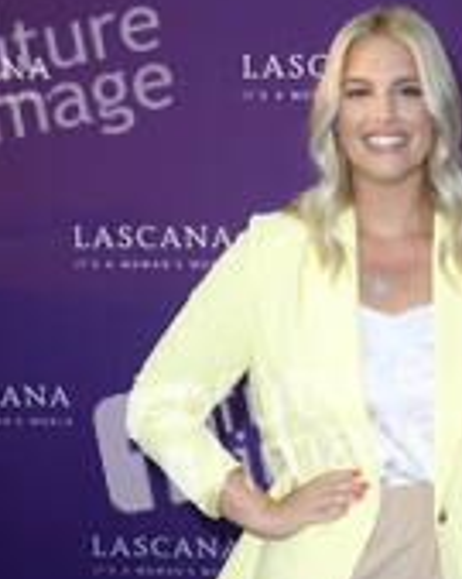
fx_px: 1180
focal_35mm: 69
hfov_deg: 21.9
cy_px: 603
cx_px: 370
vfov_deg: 25.9
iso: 320
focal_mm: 31
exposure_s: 1/250
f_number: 5.6
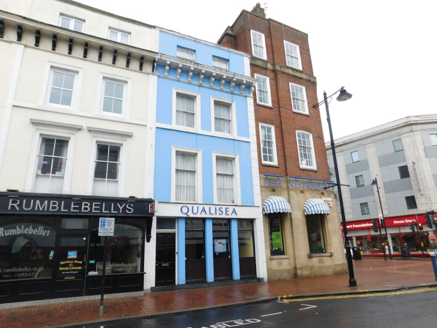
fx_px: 290
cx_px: 218
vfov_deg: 58.9
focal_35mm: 23
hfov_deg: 73.9
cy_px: 164
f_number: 3
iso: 125
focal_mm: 4
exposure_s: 1/400
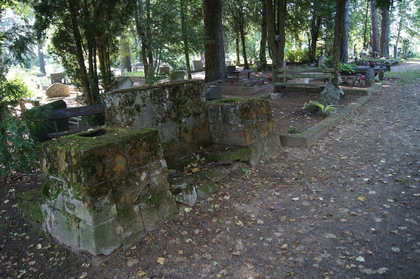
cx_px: 210
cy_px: 140
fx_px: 315
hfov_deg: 67.4
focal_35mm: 27
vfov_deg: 47.9
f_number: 3.5
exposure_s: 1/60
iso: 400
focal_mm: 18
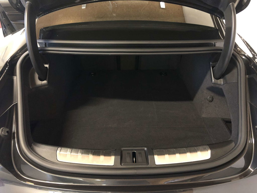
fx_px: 208
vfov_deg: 49.7
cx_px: 128
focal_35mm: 28
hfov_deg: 63.4
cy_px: 96
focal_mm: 3.99
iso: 250
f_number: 1.8
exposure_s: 1/4
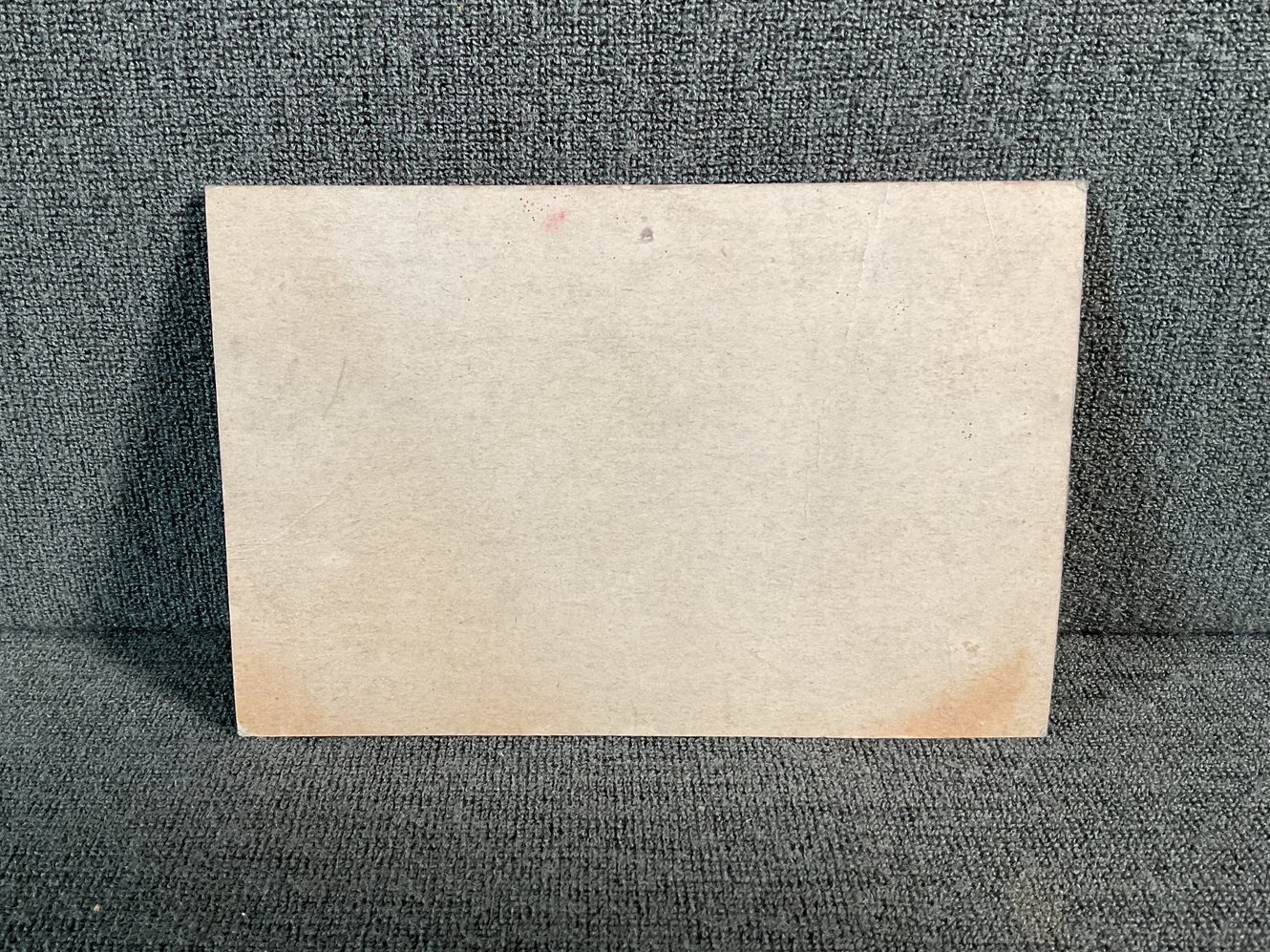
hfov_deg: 55.3
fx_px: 1210
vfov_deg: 42.9
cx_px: 571
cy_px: 436
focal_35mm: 33
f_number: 1.8
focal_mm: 3
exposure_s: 1/60
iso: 100
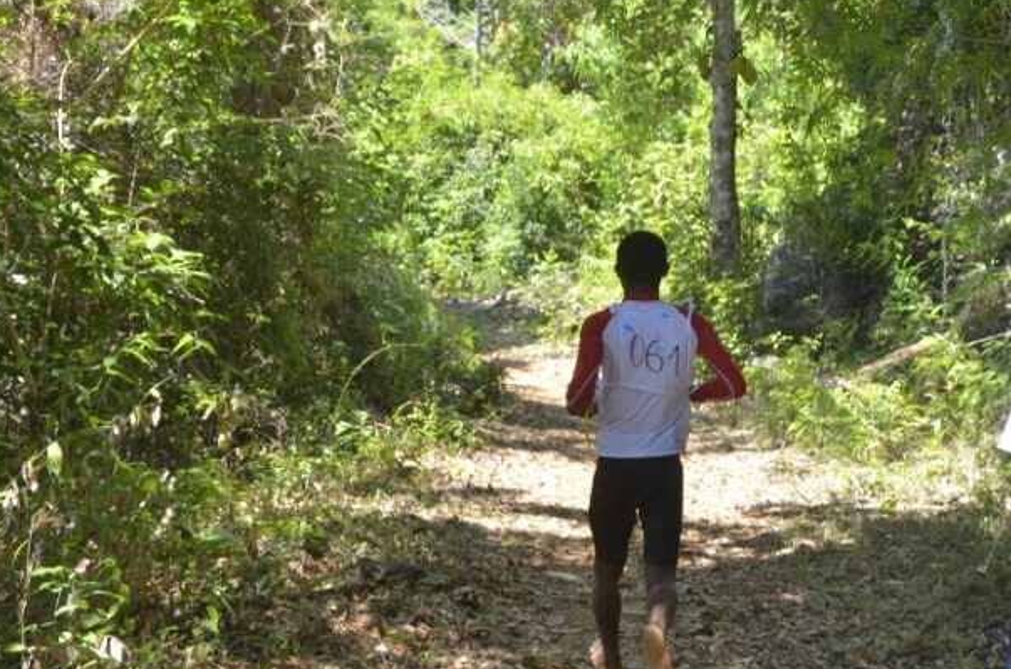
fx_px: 1821
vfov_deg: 20.8
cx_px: 582
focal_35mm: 65
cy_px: 365
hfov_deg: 31.0
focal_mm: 34
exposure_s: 1/160
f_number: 6.3
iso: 800
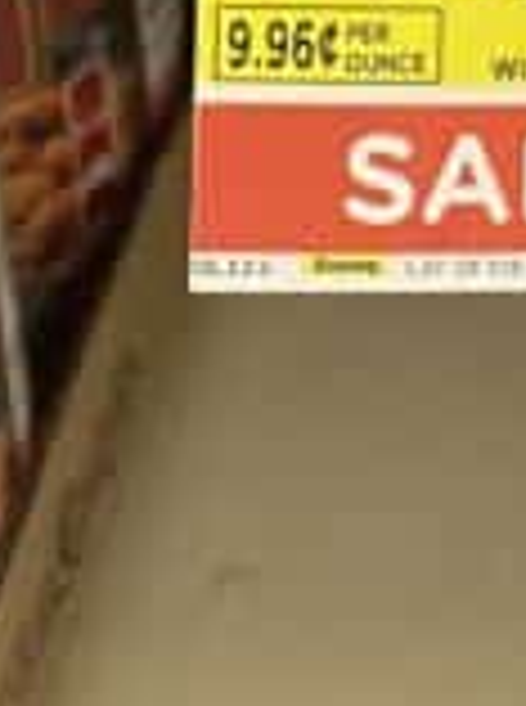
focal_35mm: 170
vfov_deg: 9.7
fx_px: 3458
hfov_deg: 8.2
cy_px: -1214
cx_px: 1124
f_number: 1.8
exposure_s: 1/43
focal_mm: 4.25
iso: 125
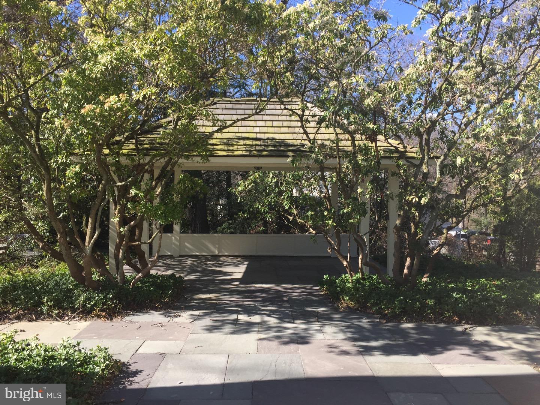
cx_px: 270
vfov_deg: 48.2
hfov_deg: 61.7
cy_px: 202
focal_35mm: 29
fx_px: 452
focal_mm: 4.15
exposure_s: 1/807
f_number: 2.2
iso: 32
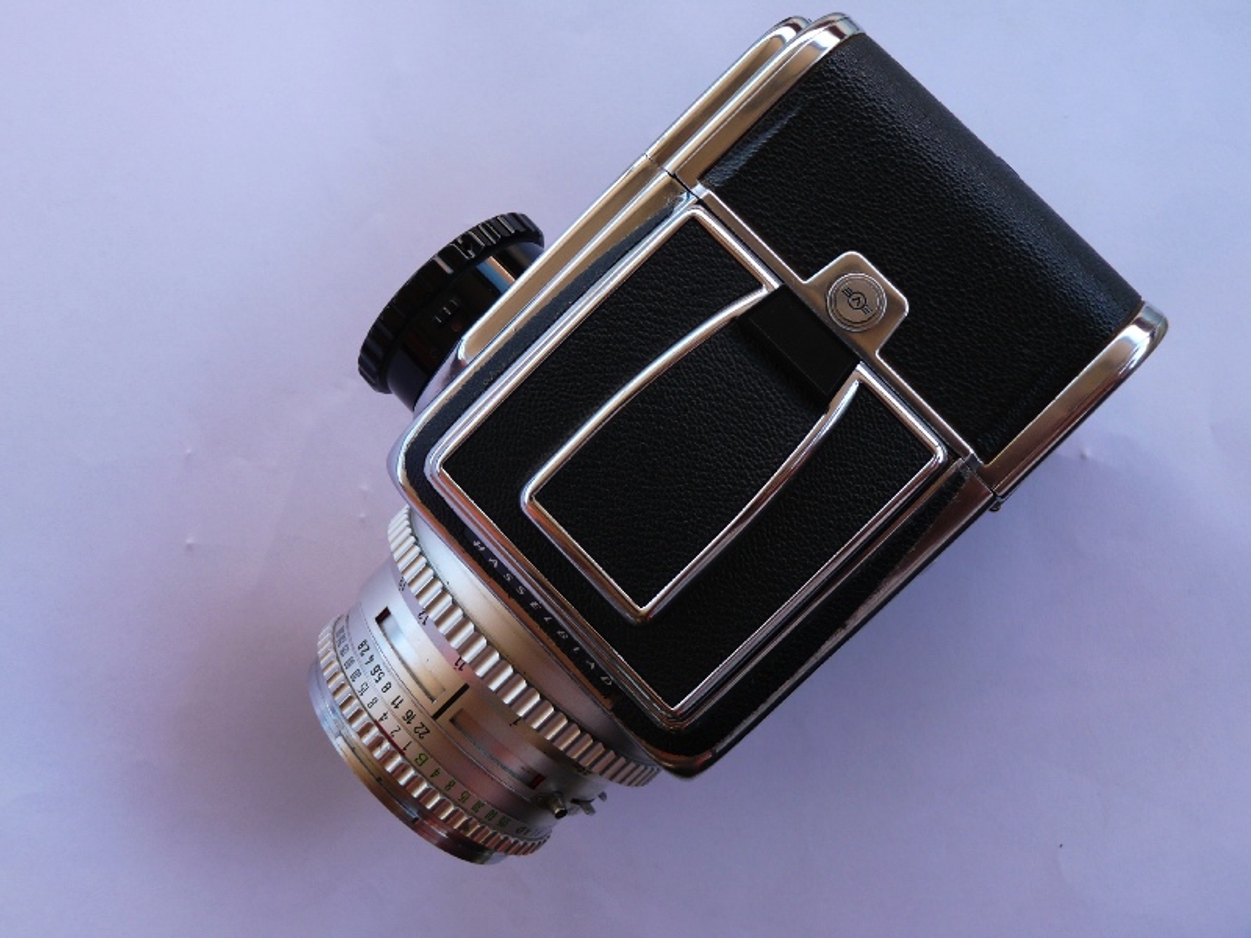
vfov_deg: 39.7
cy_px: 469
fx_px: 1301
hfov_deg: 51.4
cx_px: 626
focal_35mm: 36
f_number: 3
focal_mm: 6.4
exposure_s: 1/100
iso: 100
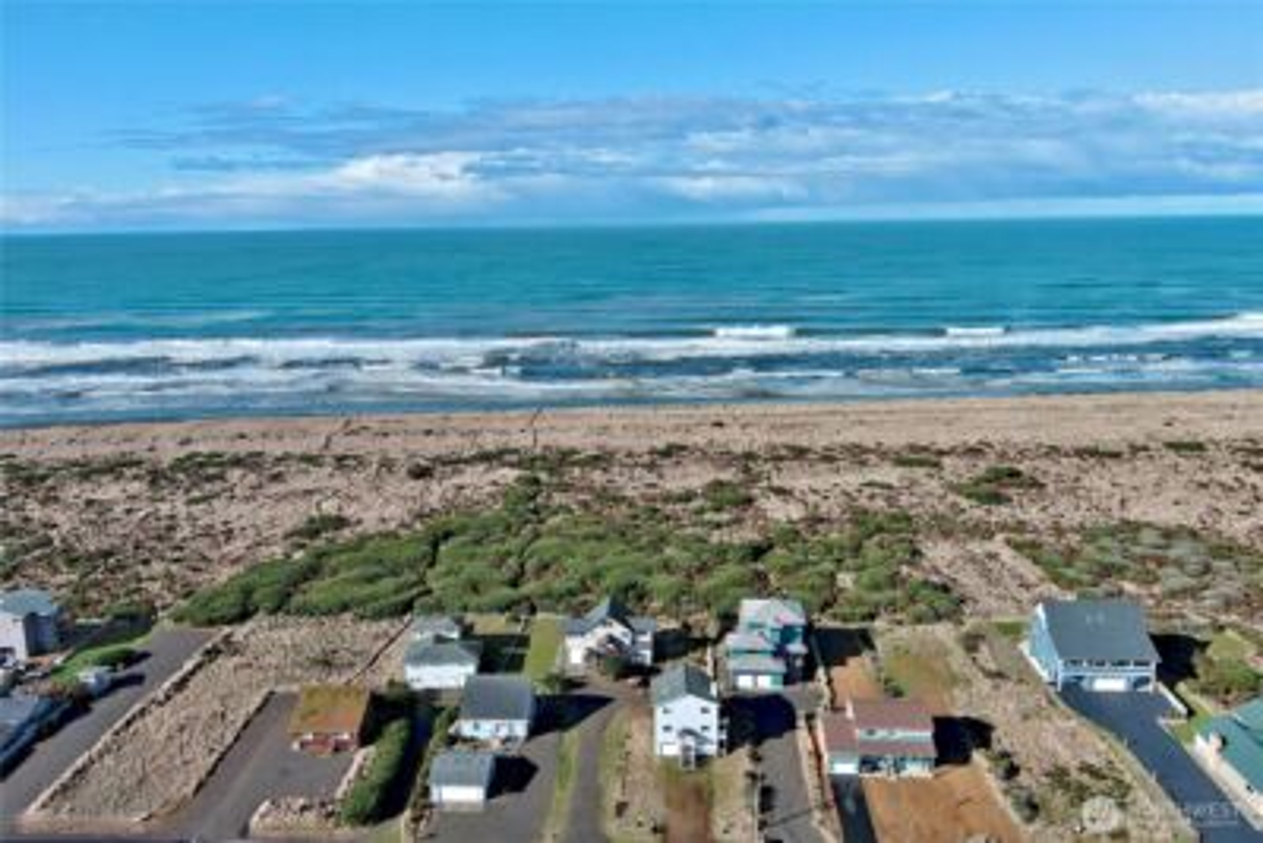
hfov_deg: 63.6
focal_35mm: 29
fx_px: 1018
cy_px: 422
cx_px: 632
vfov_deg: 45.0
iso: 101
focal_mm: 10.57
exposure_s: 1/1511
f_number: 2.8
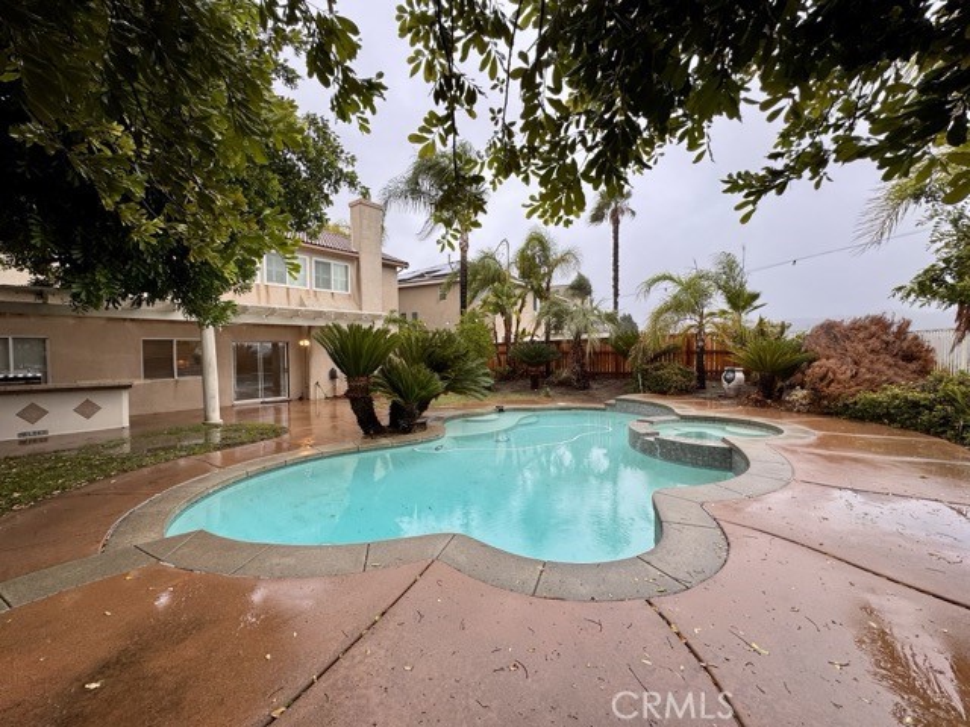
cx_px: 485
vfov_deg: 85.7
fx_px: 392
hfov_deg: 102.1
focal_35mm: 14
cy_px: 364
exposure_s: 1/149
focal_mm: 2.22
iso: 40
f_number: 2.2
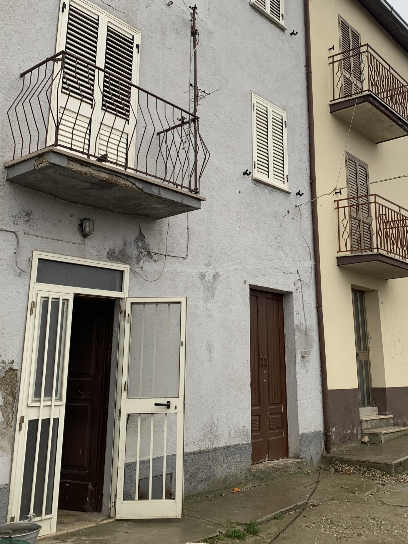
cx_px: 239
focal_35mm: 36
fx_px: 566
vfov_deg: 50.8
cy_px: 203
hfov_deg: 39.5
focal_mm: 4.25
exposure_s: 1/225
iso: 25
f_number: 1.8
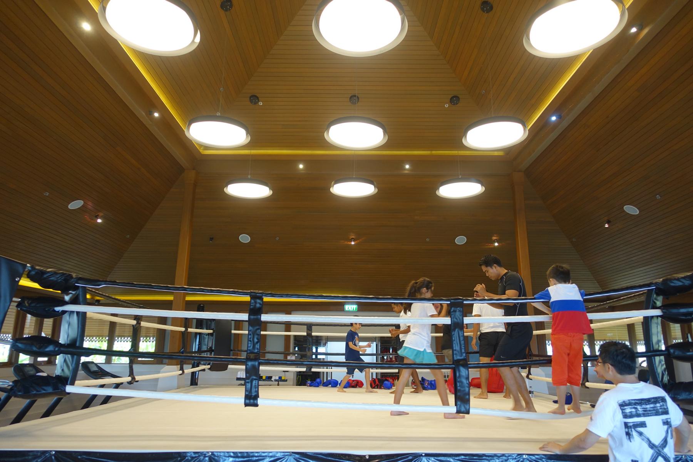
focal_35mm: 24
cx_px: 346
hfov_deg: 73.7
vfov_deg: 53.1
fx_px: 462
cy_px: 231
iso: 200
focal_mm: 8.8
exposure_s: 1/50
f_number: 1.8
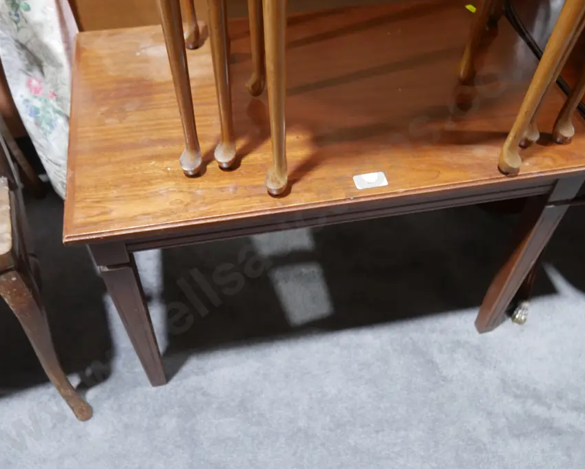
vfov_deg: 44.6
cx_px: 286
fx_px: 572
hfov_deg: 54.2
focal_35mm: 33
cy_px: 234
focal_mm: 14
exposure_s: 1/60
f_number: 3.5
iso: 1000
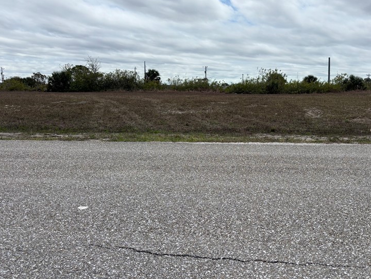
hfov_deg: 49.6
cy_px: 138
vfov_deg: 38.7
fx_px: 397
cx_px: 235
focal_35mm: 37
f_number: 1.6
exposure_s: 1/7194
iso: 50
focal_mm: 5.96
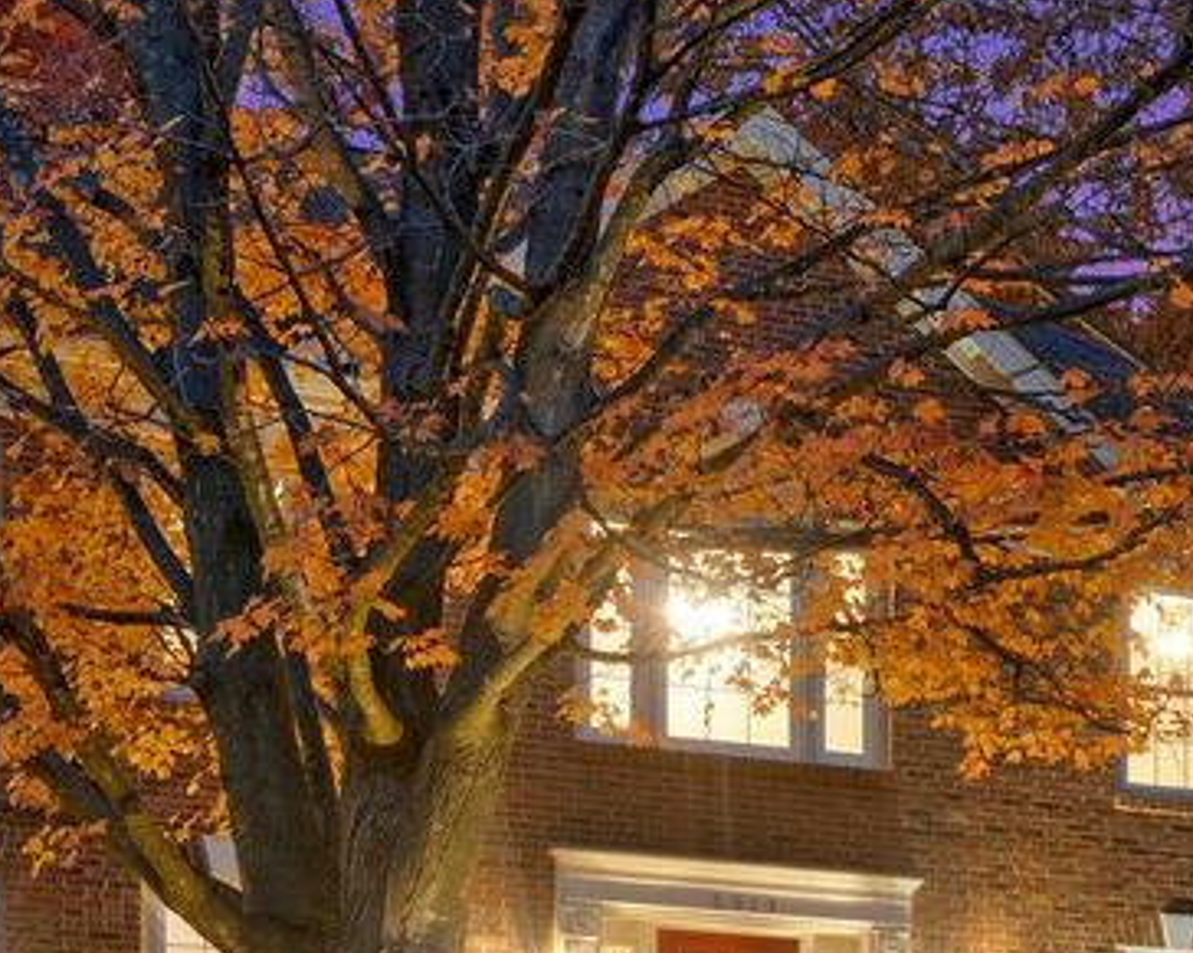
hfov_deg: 23.0
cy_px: 684
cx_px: 1318
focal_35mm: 78
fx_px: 2753
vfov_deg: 19.5
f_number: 7.1
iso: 1250
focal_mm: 21
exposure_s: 1.6
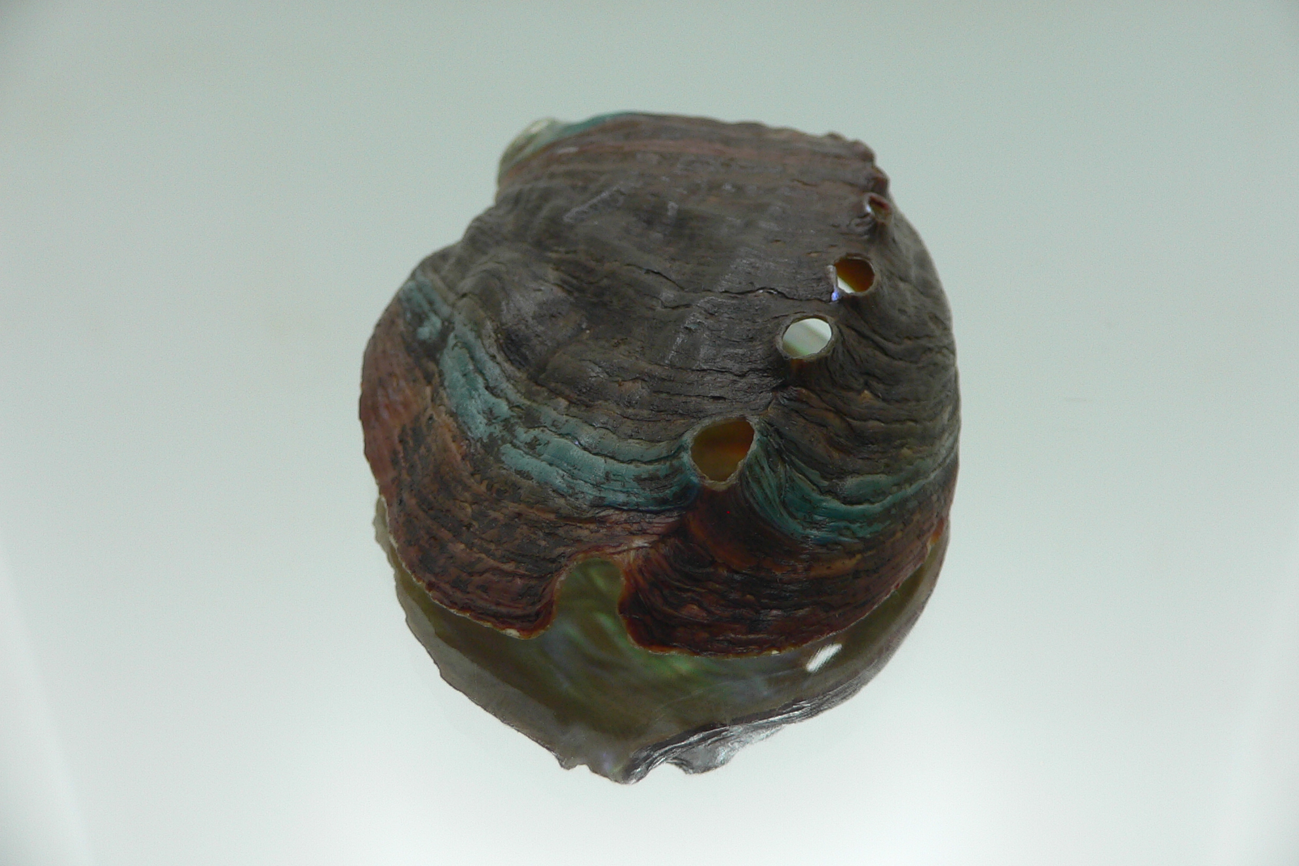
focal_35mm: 37
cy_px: 415
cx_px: 654
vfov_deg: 35.9
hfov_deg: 51.9
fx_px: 1335
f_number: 2.8
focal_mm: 4.6
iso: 80
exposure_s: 1/60
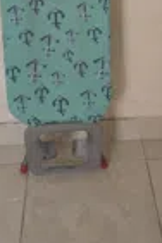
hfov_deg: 20.0
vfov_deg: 27.2
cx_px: 79
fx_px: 459
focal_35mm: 68
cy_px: -24
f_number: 1.7
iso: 1250
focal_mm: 6.3
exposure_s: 1/100
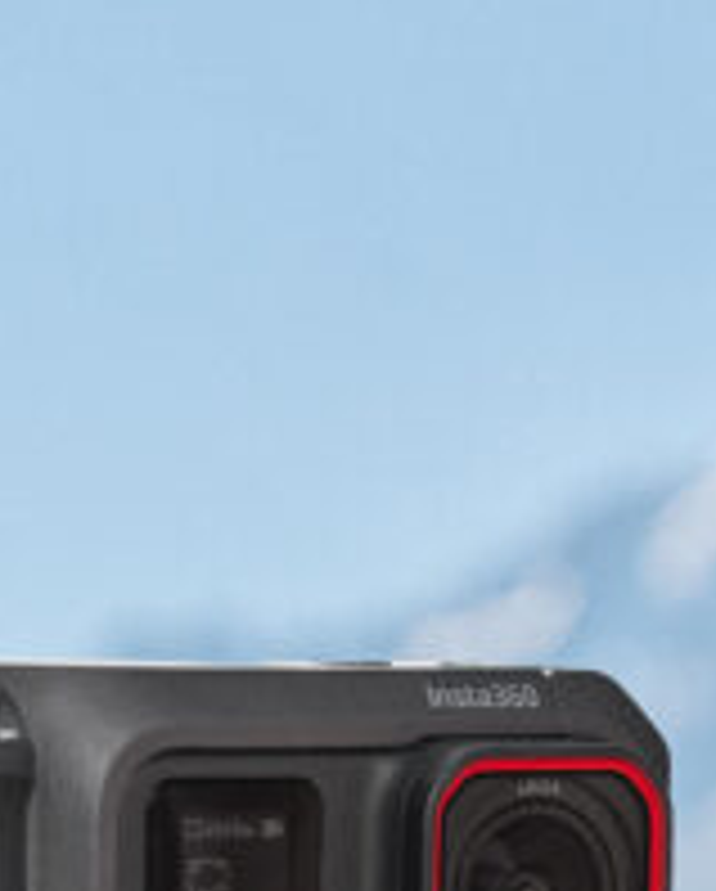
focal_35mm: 213
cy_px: 1192
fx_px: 5629
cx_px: 653
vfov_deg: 8.9
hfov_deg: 7.3
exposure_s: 1/640
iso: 200
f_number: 5.6
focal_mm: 50
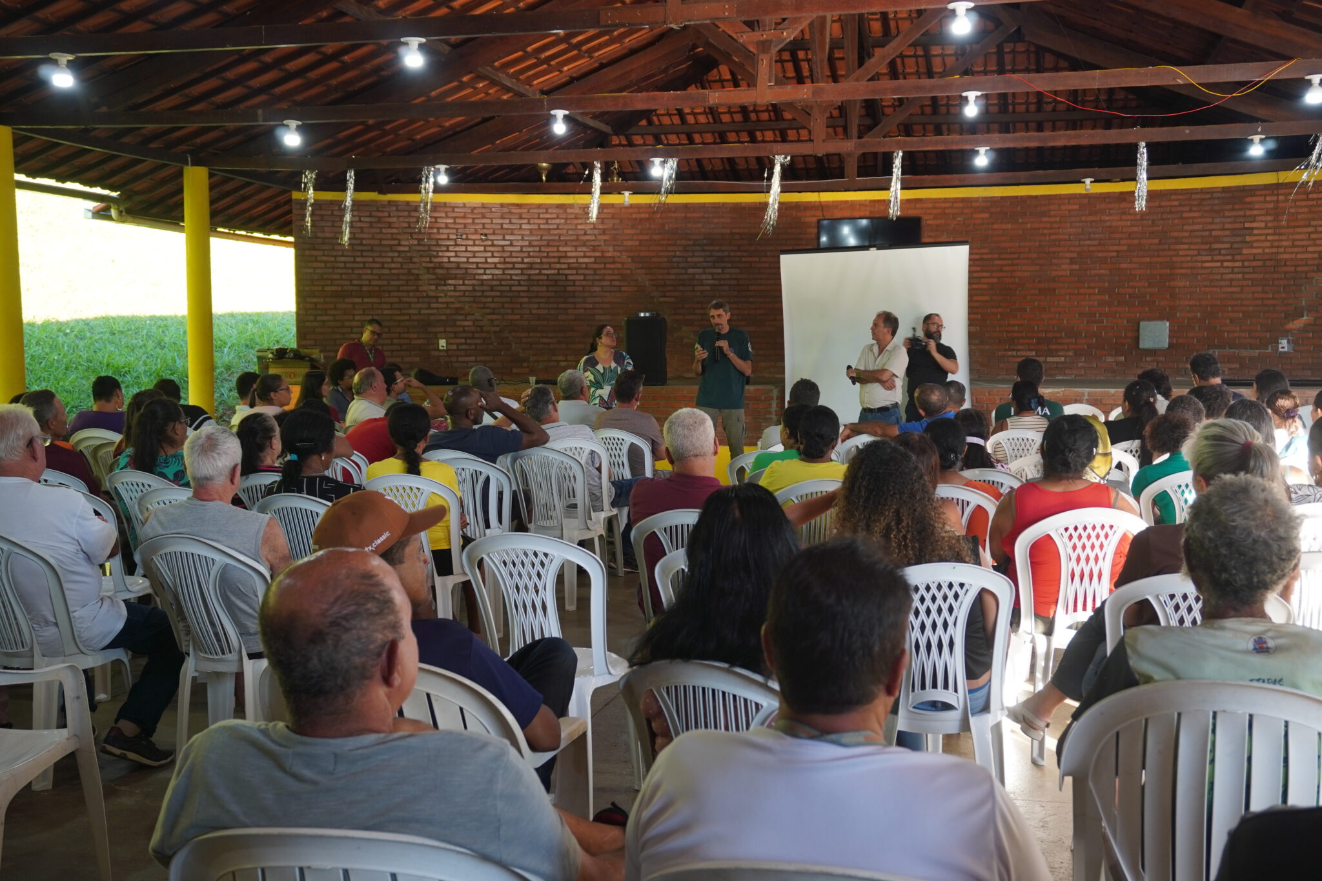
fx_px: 1542
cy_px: 440
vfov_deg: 31.9
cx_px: 661
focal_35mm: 42
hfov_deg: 46.4
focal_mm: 28
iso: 250
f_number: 5.6
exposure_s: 1/40
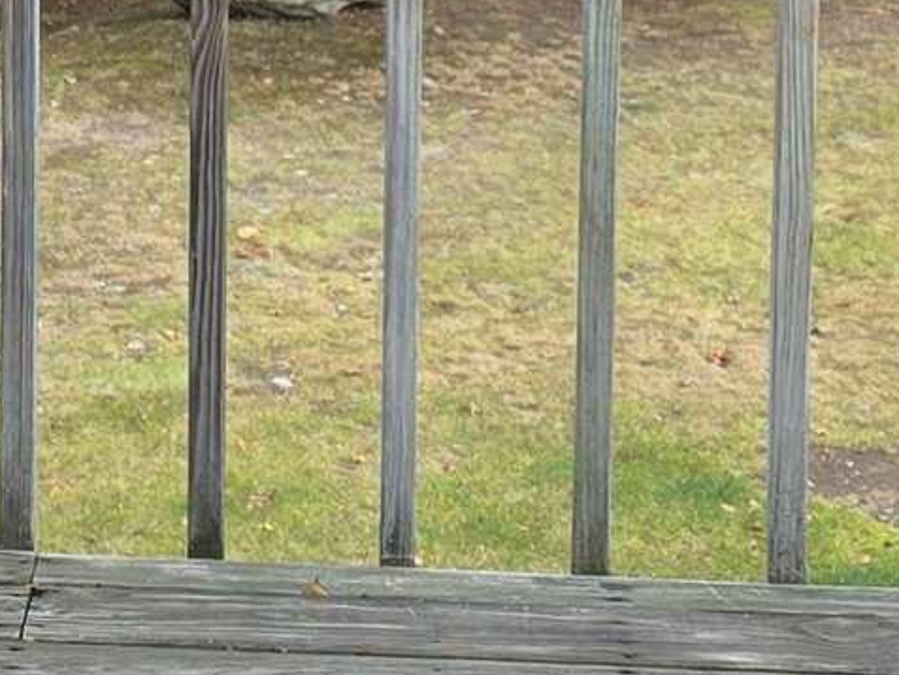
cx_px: -41
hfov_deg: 13.1
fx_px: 3845
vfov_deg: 9.7
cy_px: -322
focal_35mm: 148
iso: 12
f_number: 1.7
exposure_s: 1/120
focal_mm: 6.3
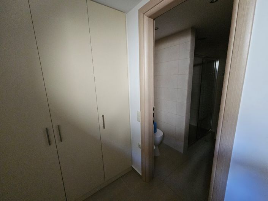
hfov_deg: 106.2
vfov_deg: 89.9
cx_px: 134
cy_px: 100
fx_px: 101
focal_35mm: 13
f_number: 2.2
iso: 500
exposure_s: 1/33.3
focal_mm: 2.2
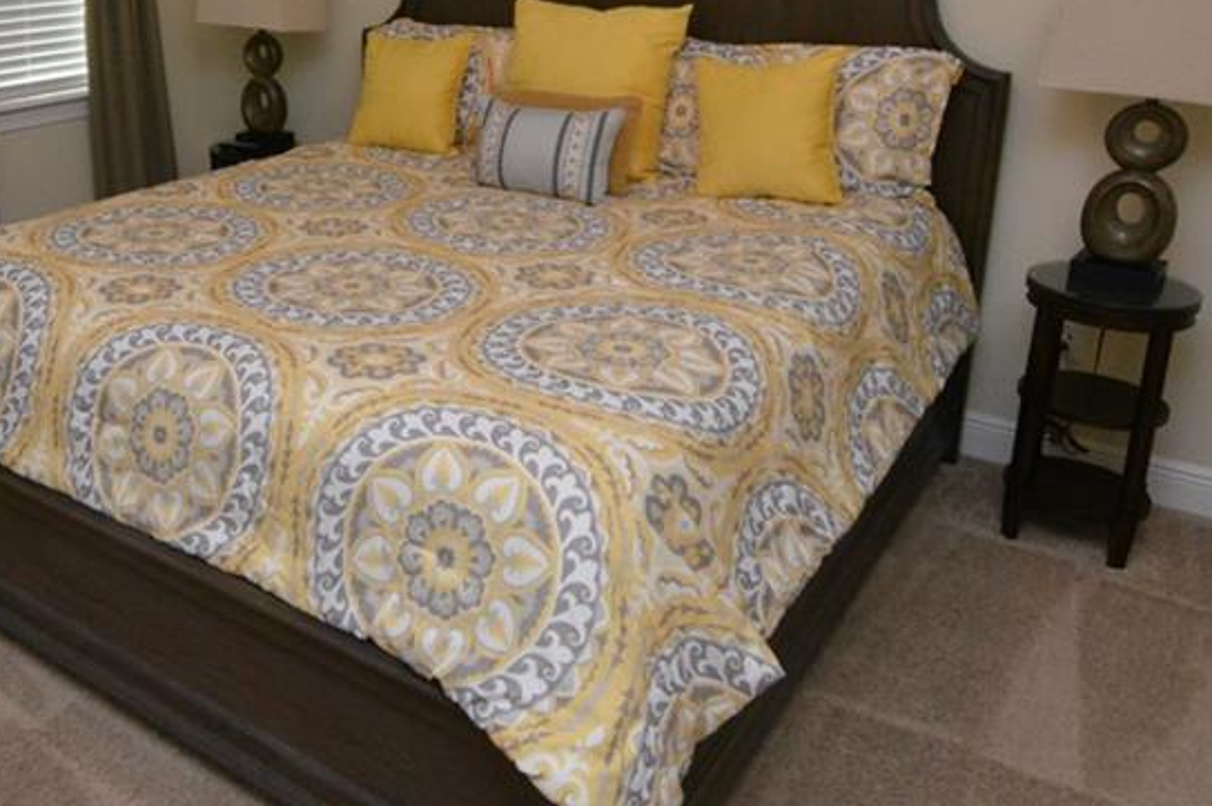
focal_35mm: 32
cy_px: 212
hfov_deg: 56.2
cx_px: 361
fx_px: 1092
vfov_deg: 39.5
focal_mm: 11.5
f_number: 10
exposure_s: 1/60
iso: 3200
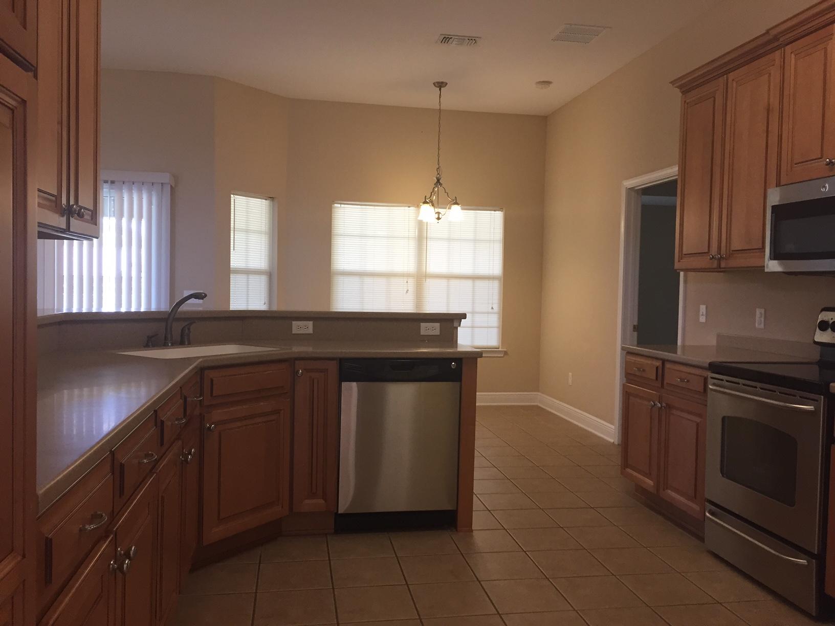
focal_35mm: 29
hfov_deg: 61.7
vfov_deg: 48.2
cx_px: 418
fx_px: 700
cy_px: 313
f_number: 2.2
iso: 64
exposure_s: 1/33
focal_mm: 4.15
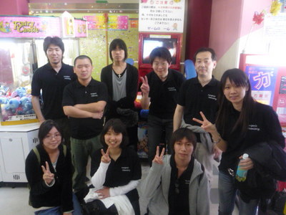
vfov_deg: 46.8
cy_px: 108
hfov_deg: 60.0
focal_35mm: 30
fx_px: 248
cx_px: 143
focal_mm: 5.2
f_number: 3.3
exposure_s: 1/15
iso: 400
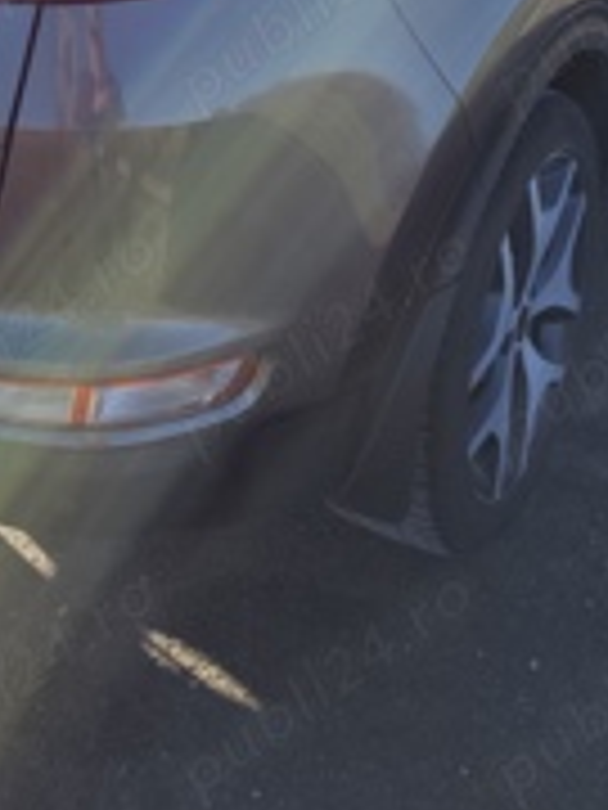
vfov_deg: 35.2
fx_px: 1194
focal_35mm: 51
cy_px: 72
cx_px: 167
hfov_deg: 28.2
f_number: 1.65
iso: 50
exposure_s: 1/1073
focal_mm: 6.14
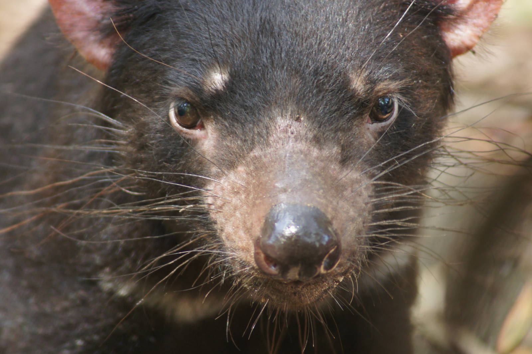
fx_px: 6646
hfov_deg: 4.6
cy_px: 177
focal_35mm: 450
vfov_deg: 3.1
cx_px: 266
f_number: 5.6
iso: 400
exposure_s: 1/40
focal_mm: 300
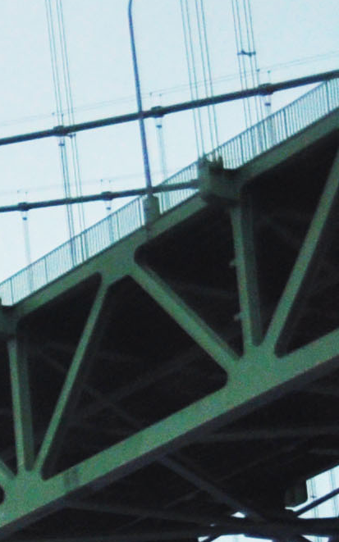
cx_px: -1178
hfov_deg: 5.1
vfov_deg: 9.1
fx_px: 3223
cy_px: 1051
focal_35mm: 218
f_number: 5.6
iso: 320
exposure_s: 1/125
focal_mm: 22
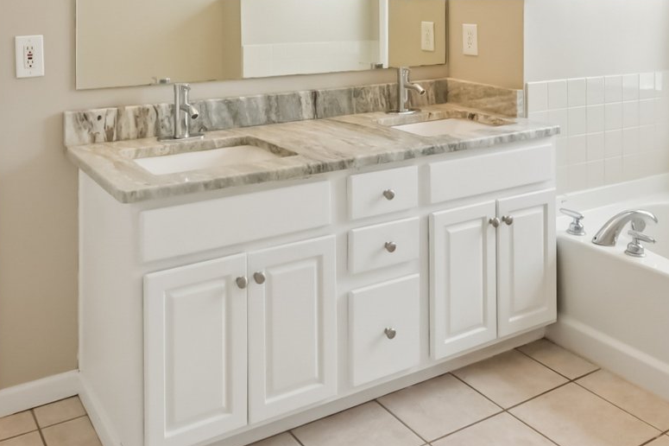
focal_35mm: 37
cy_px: 2
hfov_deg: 51.7
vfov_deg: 33.0
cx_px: 281
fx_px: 687
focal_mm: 14
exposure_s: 1/320
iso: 500
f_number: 8
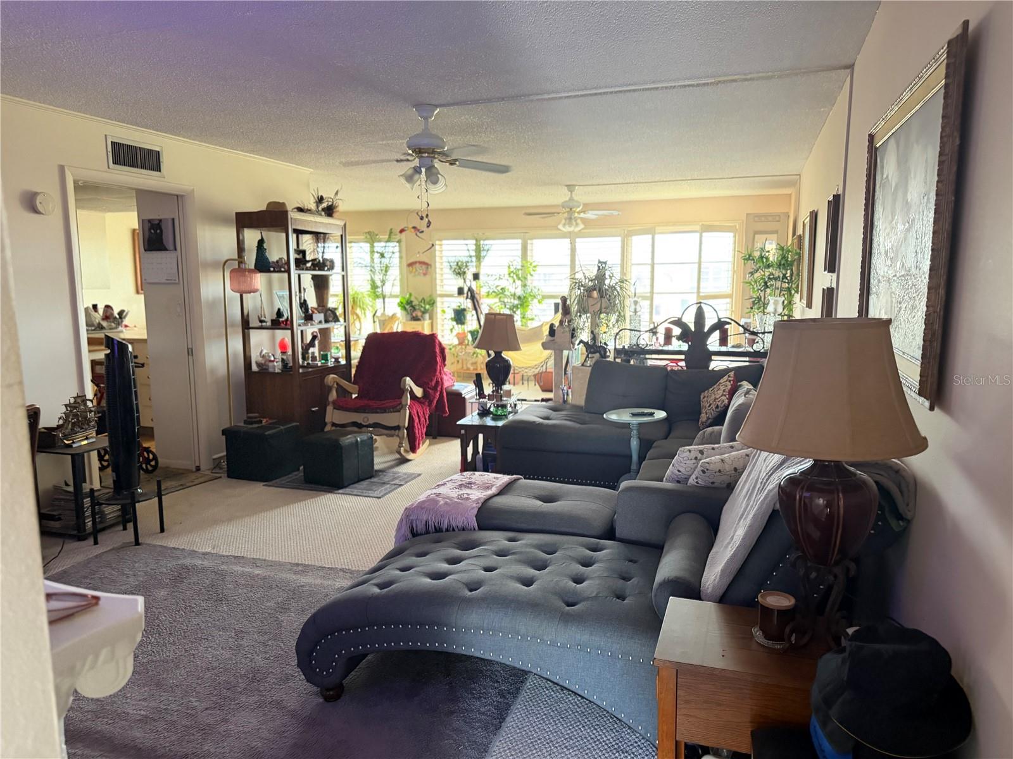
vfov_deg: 56.8
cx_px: 506
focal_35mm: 24
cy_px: 380
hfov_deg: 71.6
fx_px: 702
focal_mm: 6.76
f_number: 1.78
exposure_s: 1/40
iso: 800
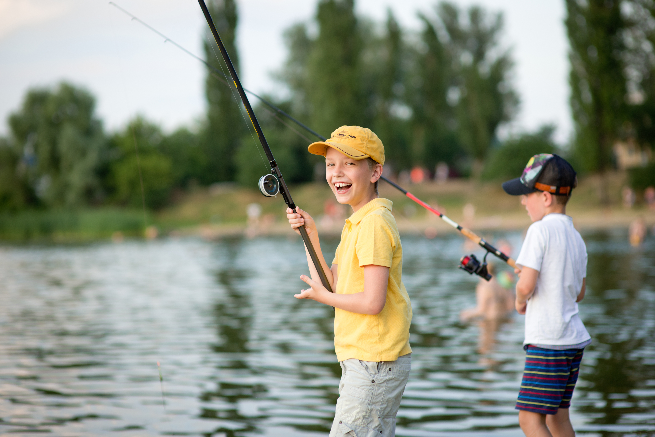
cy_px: 218
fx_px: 1547
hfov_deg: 23.9
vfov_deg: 16.1
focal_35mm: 85
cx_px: 328
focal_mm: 85
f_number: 2.5
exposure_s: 1/640
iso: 125
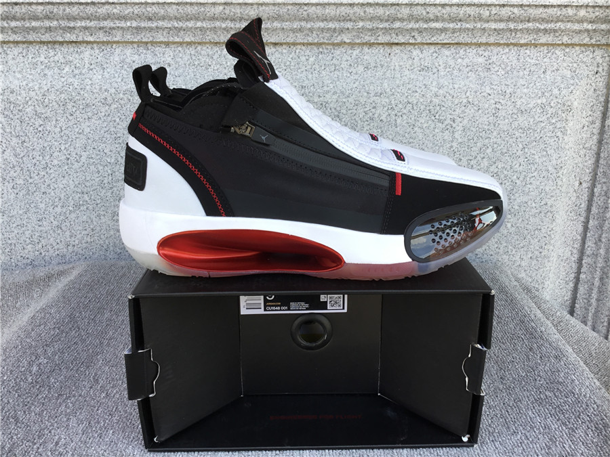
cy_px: 228
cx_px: 305
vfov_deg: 45.4
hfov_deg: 58.4
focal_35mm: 31
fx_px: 546
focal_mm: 3.3
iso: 25
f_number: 2.4
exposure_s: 1/116
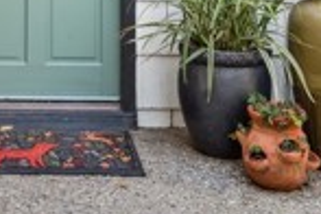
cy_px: -90
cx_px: 33
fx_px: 752
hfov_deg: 23.5
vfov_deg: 15.2
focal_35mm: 84
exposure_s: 1
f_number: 22
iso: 100
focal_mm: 19.3
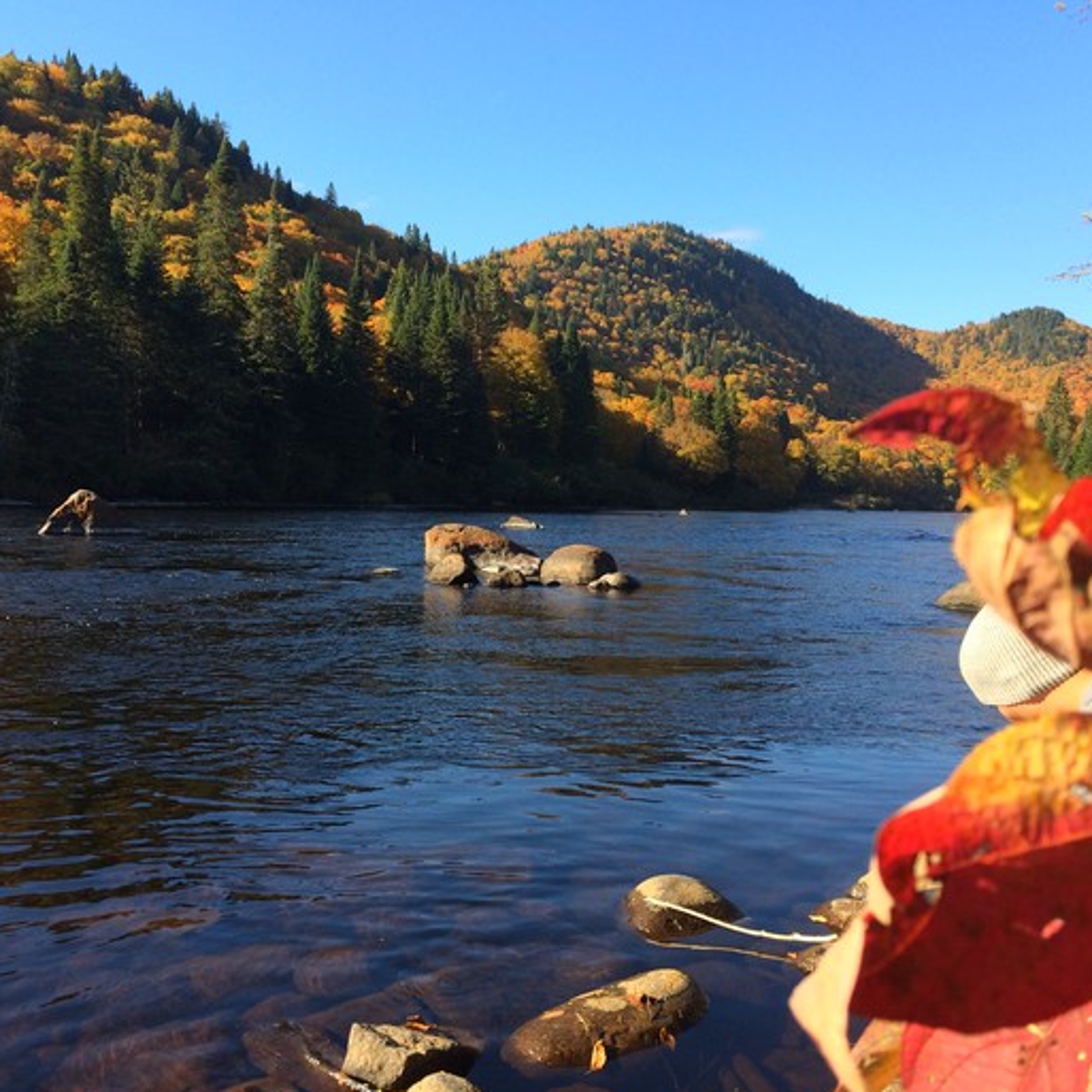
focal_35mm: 35
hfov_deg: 47.1
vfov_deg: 47.2
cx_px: 487
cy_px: 557
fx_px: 1249
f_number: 2.2
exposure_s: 1/805
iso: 32
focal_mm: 4.15
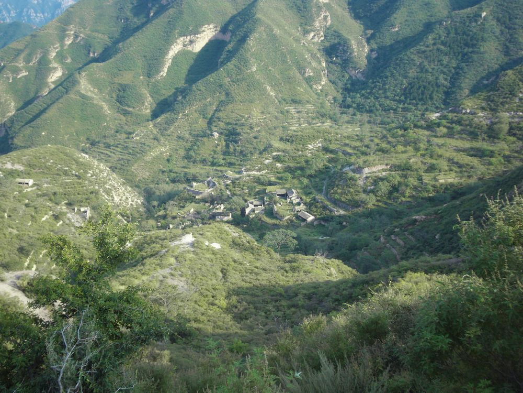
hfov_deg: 39.7
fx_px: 725
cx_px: 262
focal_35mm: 48
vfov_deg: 30.3
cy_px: 196
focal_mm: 8.5
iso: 80
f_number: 4
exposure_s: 1/200
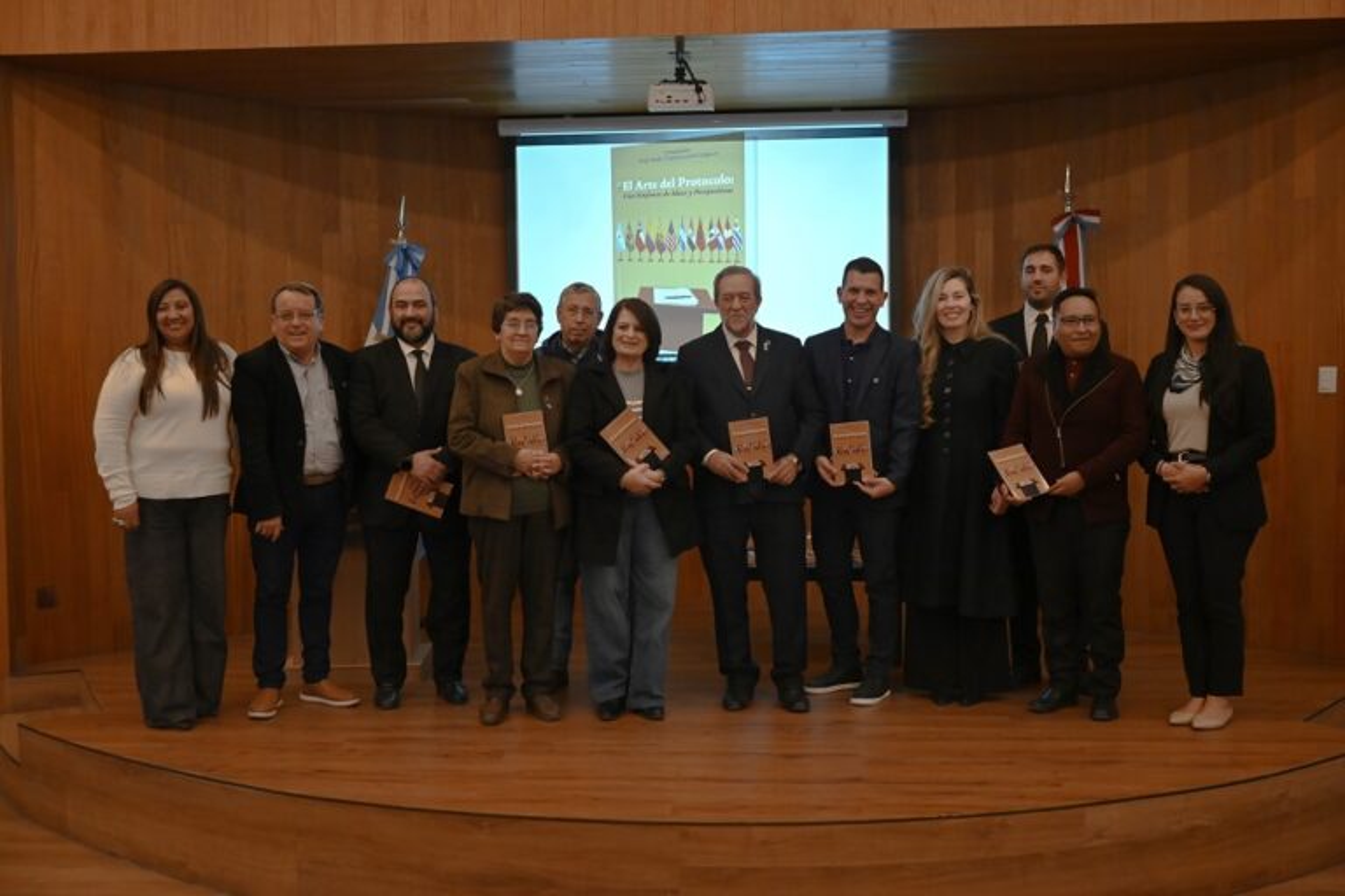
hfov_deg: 54.4
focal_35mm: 35
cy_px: 448
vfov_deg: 37.9
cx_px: 672
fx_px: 1308
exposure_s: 1/125
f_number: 4.8
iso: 2800
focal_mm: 35
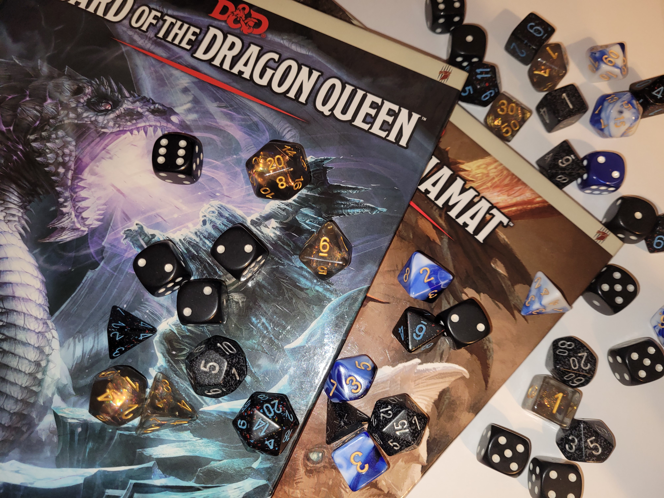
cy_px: 249
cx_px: 332
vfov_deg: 53.1
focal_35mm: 26
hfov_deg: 67.3
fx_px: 499
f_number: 1.8
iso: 100
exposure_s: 1/24
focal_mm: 5.4
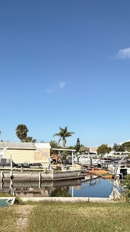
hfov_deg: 31.7
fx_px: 227
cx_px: 42
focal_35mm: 37
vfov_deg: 53.9
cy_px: 130
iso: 50
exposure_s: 1/2976
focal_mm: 2.22
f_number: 2.2
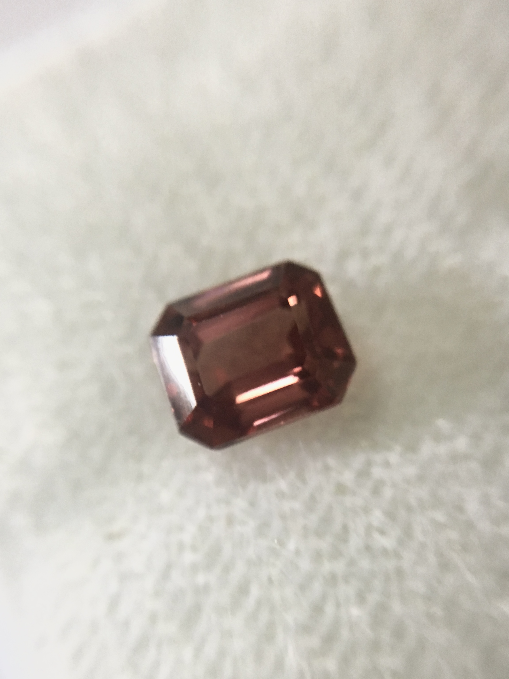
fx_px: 569
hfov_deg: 48.2
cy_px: 340
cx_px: 254
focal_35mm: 29
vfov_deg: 61.7
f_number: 2.2
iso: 160
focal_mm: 4.15
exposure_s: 1/33
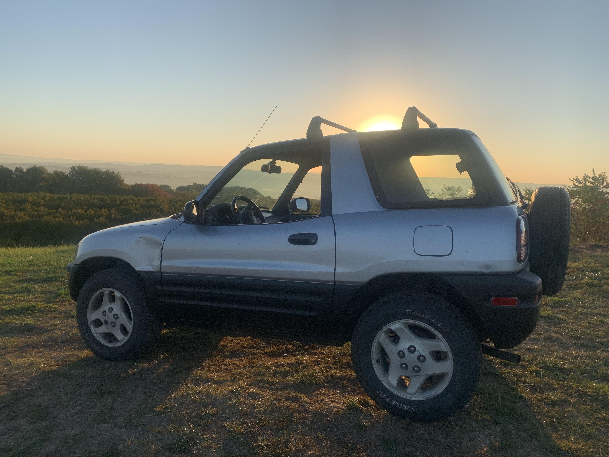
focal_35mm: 26
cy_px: 228
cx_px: 304
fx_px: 457
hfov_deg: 67.3
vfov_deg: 53.1
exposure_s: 1/1585
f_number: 1.8
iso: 25
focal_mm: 4.25
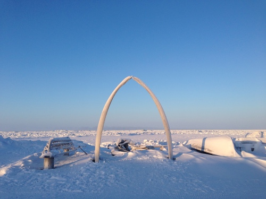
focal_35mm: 33
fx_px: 254
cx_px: 133
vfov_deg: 42.9
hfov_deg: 55.4
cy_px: 100
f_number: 2.4
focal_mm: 4.12
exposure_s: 1/1178
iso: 50
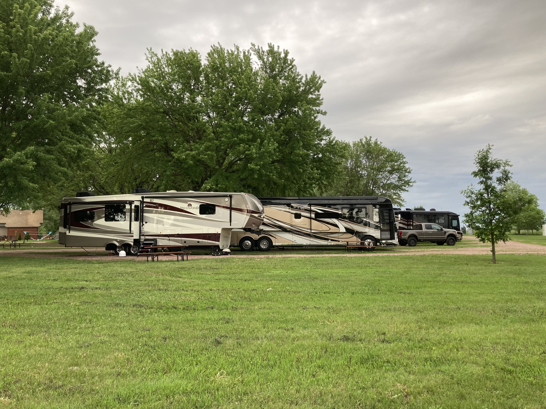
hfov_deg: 63.4
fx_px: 442
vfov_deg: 49.7
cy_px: 204
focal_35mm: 28
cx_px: 273
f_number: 1.8
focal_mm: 3.99
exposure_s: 1/121
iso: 25
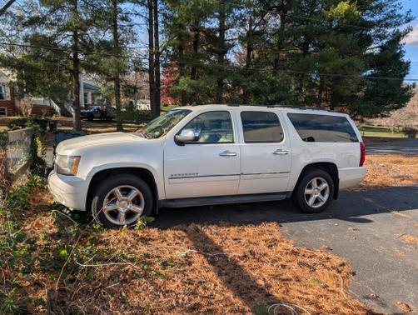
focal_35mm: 24
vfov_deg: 56.9
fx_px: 290
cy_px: 158
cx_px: 209
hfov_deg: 71.5
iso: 22
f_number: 1.68
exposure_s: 1/8772
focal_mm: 6.9
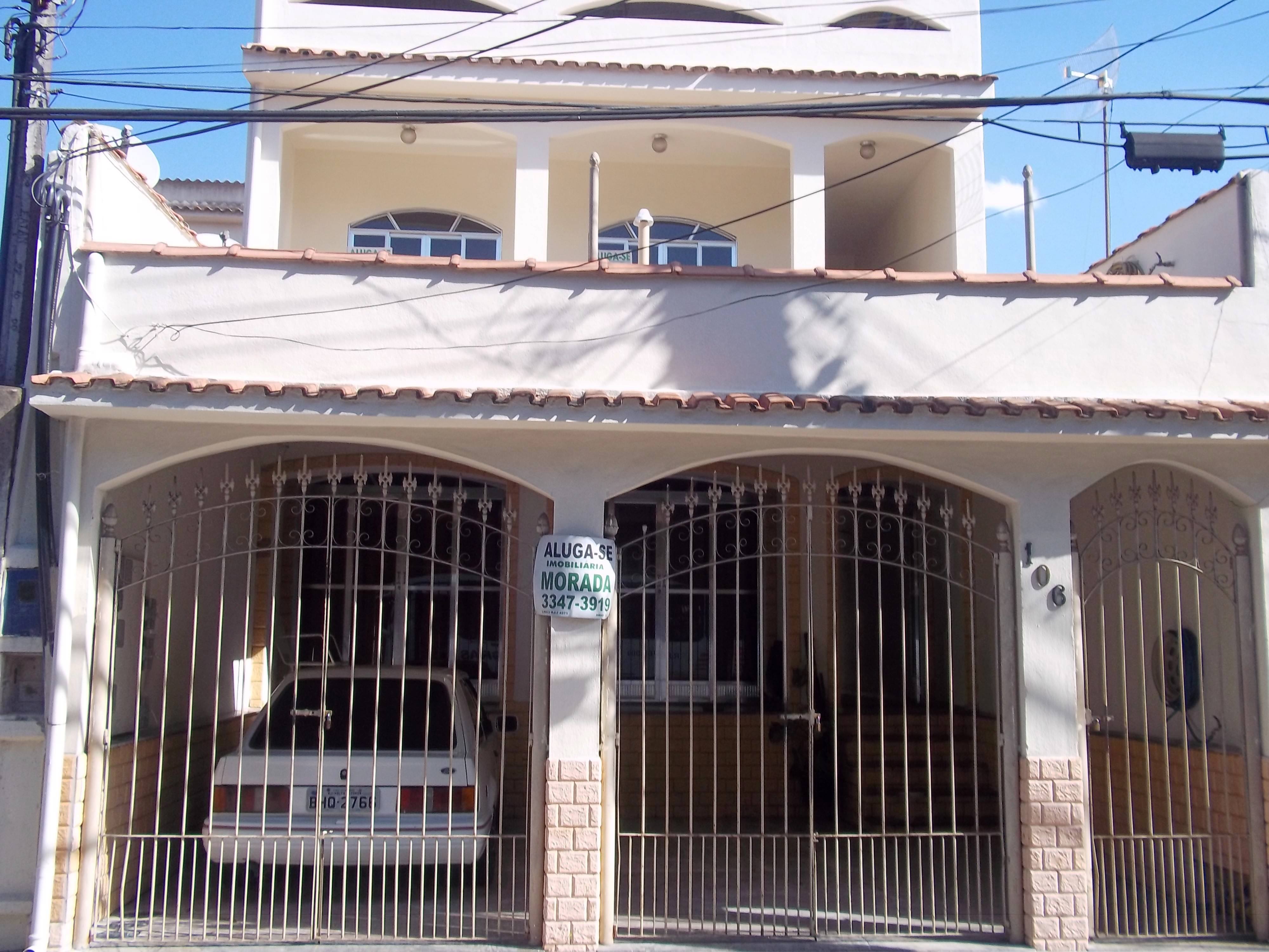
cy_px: 476
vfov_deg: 39.7
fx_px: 1320
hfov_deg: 51.4
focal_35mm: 36
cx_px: 634
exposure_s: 1/100
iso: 80
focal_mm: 6.5
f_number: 8
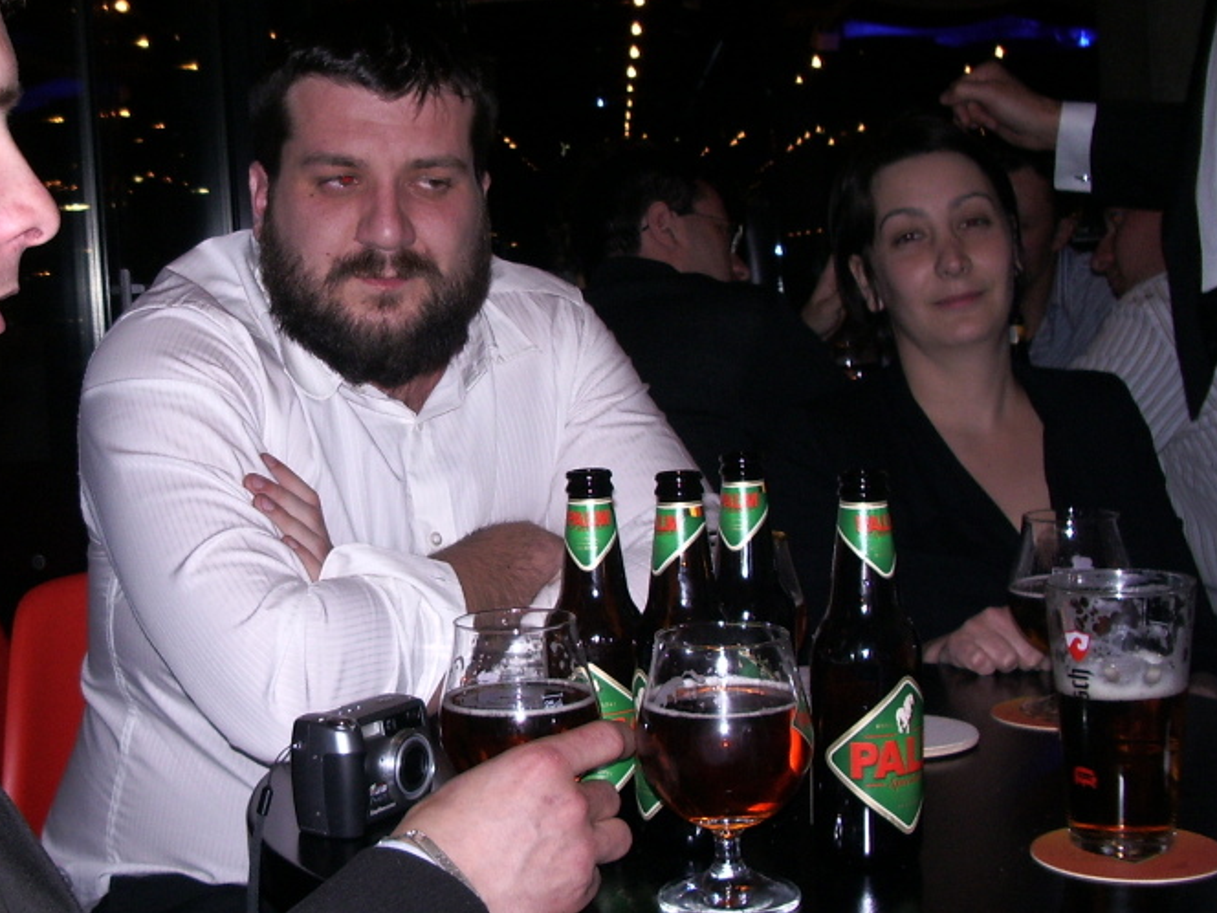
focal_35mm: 54
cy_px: 385
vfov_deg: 27.0
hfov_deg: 34.8
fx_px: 1898
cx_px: 313
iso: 100
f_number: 2.6
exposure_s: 1/40
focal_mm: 5.8
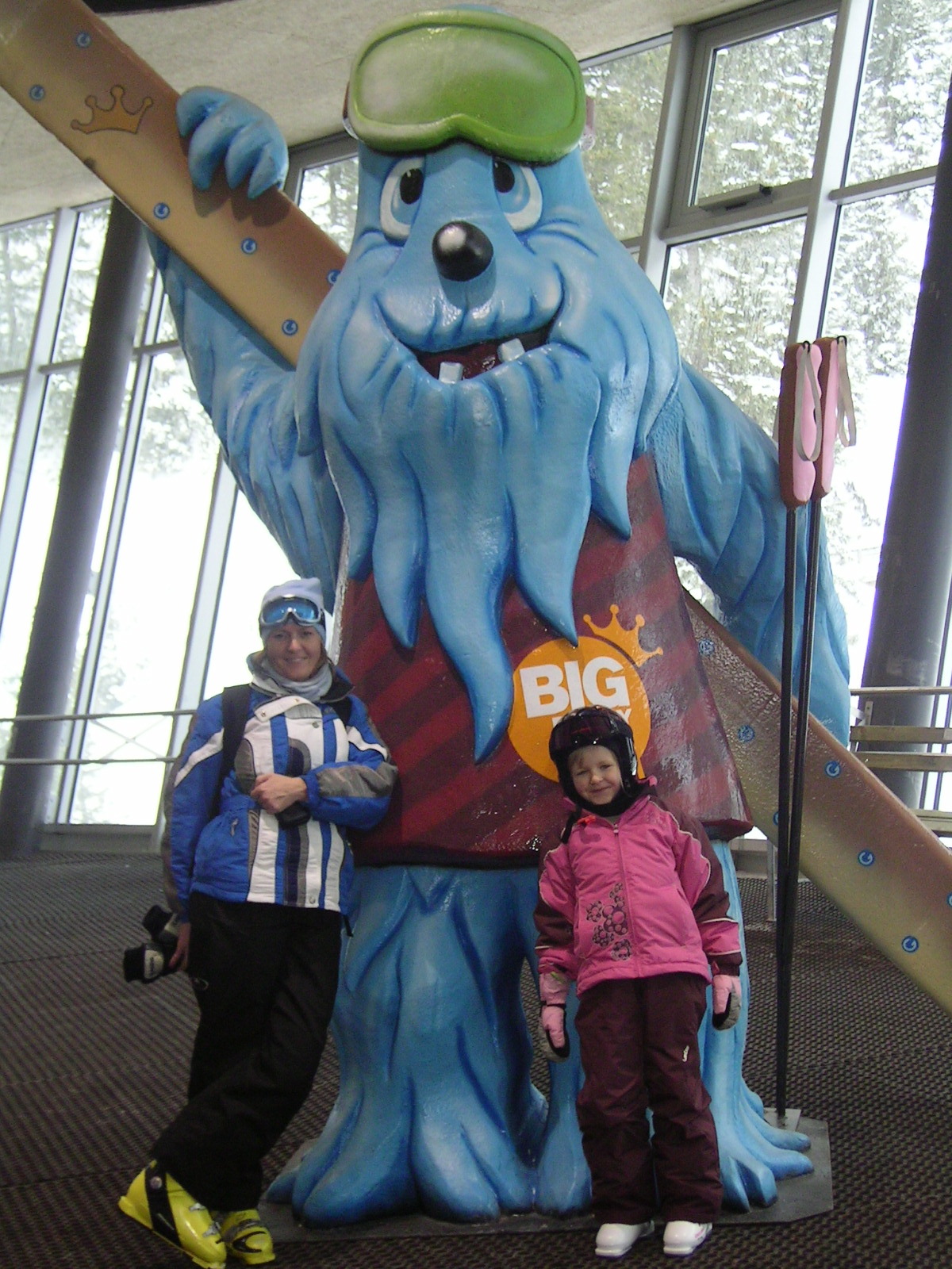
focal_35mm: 61
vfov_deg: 31.7
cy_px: 634
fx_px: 2237
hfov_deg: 24.0
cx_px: 476
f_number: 3.7
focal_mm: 9.5
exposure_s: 1/51
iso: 100
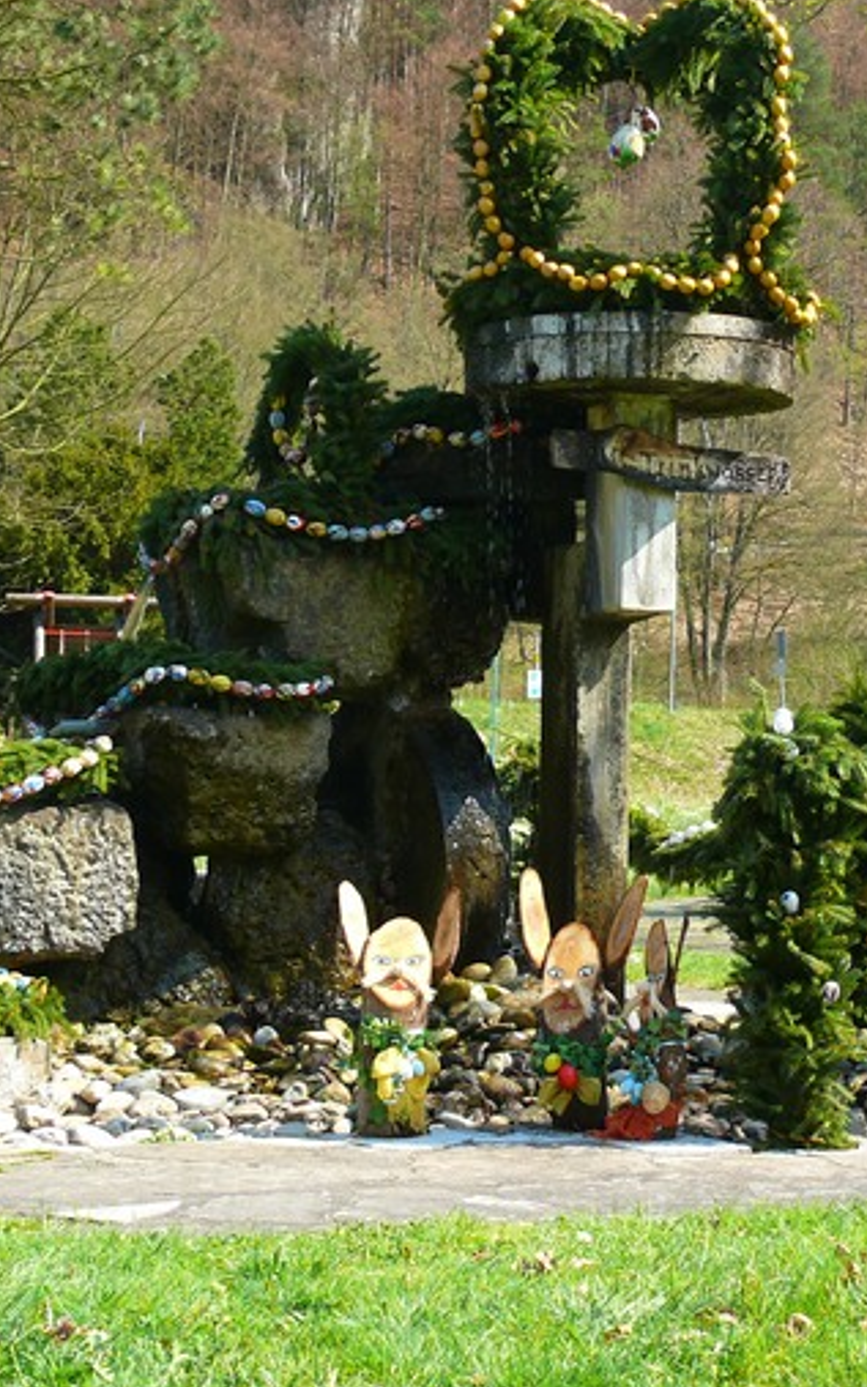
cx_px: 536
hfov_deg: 16.3
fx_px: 3024
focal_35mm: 80
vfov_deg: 25.8
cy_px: 692
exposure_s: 1/125
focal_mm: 10.7
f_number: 3.2
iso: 100
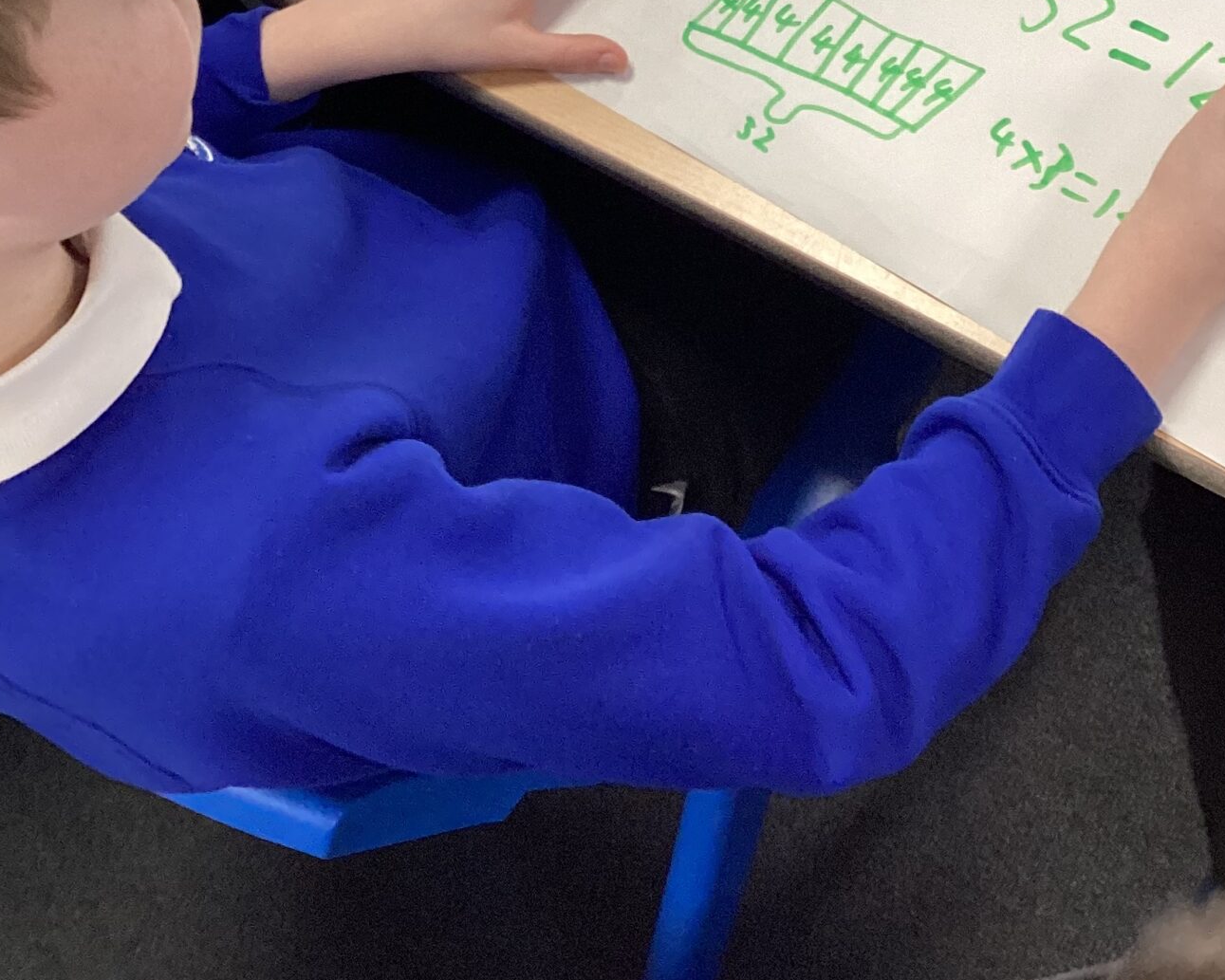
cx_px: 714
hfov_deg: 31.4
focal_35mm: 60
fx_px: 2175
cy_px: -144
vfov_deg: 23.5
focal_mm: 3.3
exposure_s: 1/50
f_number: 2.4
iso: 80
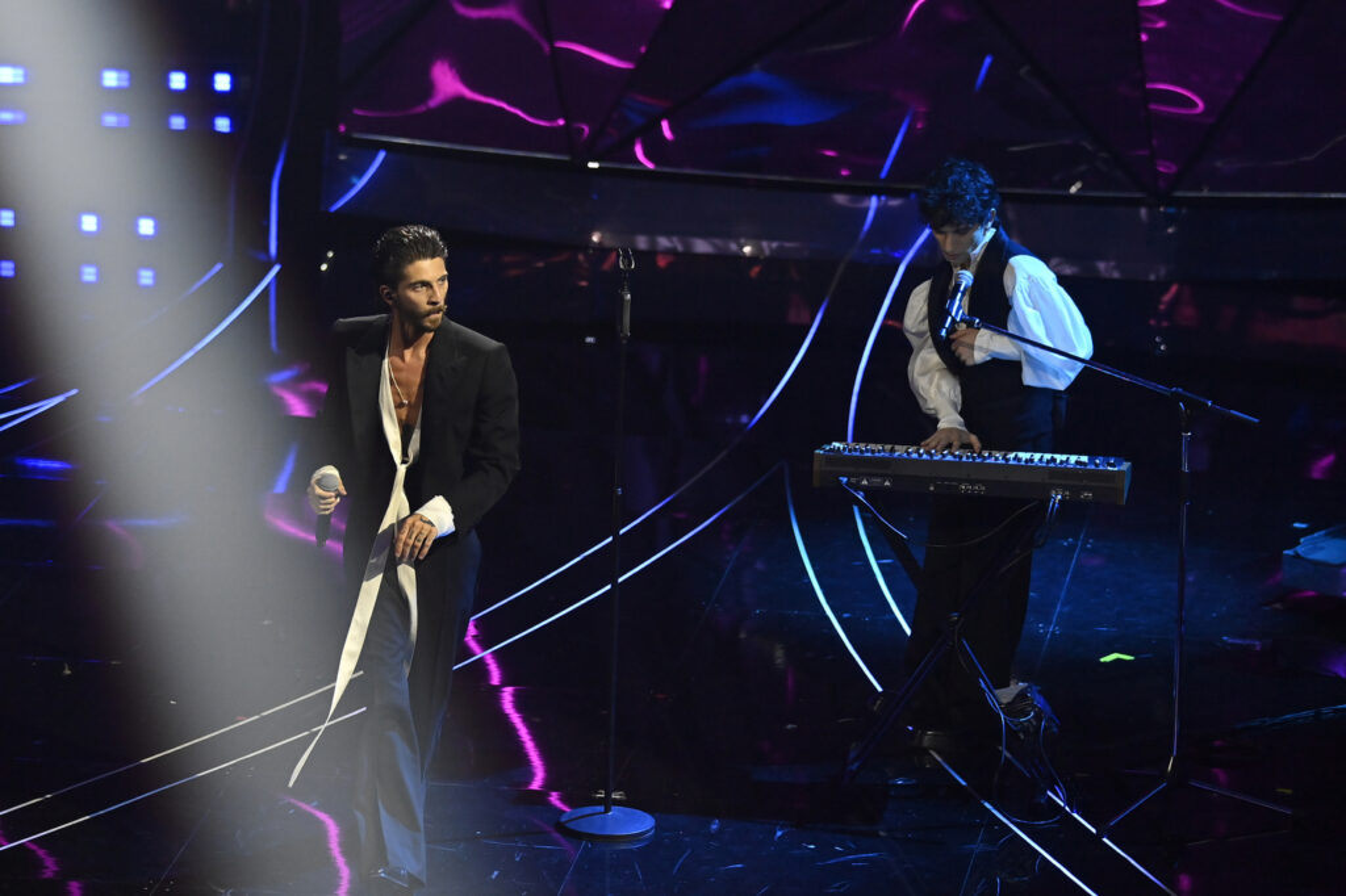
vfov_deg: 8.1
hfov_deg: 12.1
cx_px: 673
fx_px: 6354
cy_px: 448
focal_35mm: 170
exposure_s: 1/640
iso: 4000
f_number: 3.5
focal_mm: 170
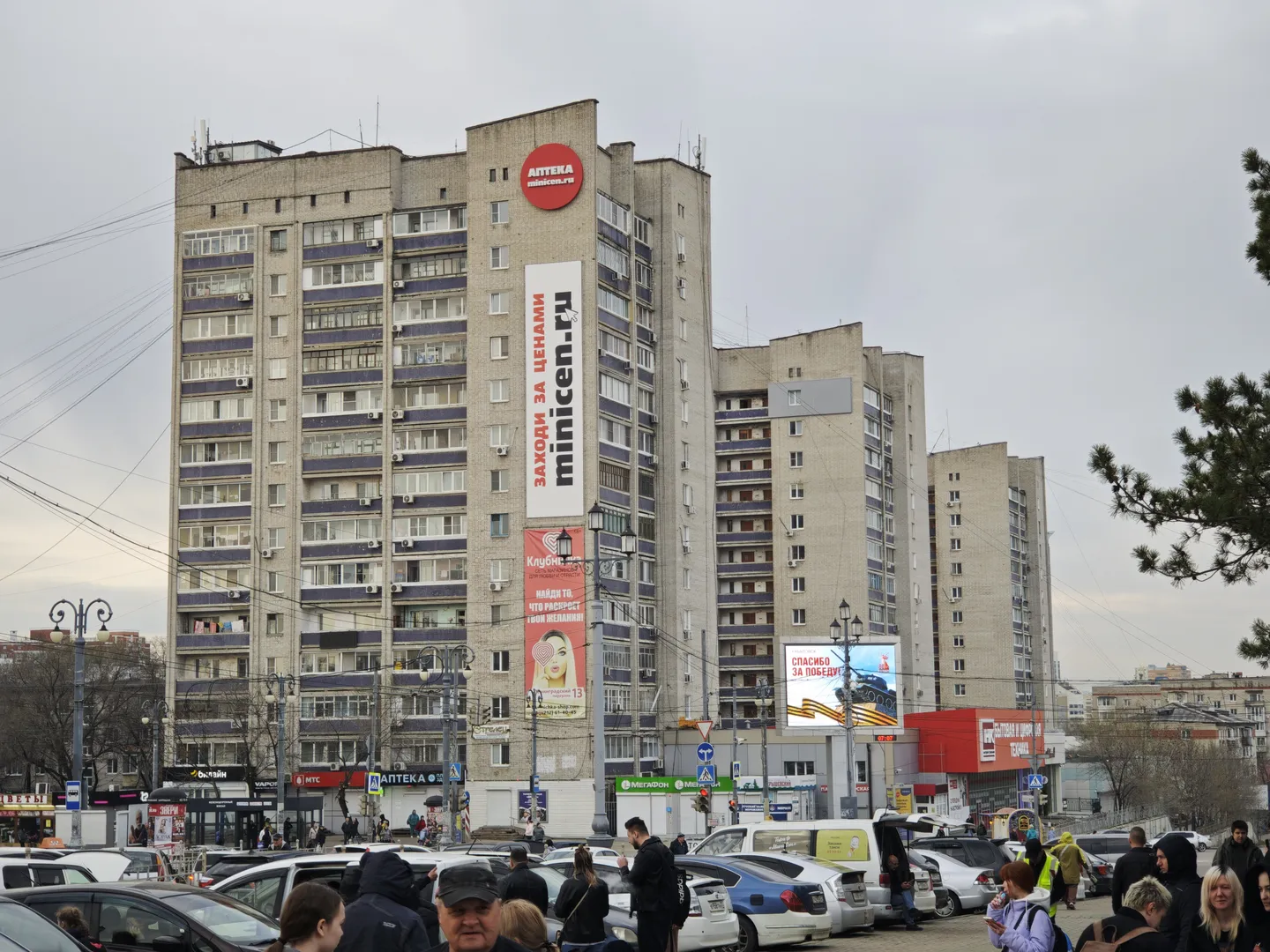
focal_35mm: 60
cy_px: 476
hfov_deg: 32.2
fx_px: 2201
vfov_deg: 24.4
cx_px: 635
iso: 50
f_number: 2
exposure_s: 1/102
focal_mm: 9
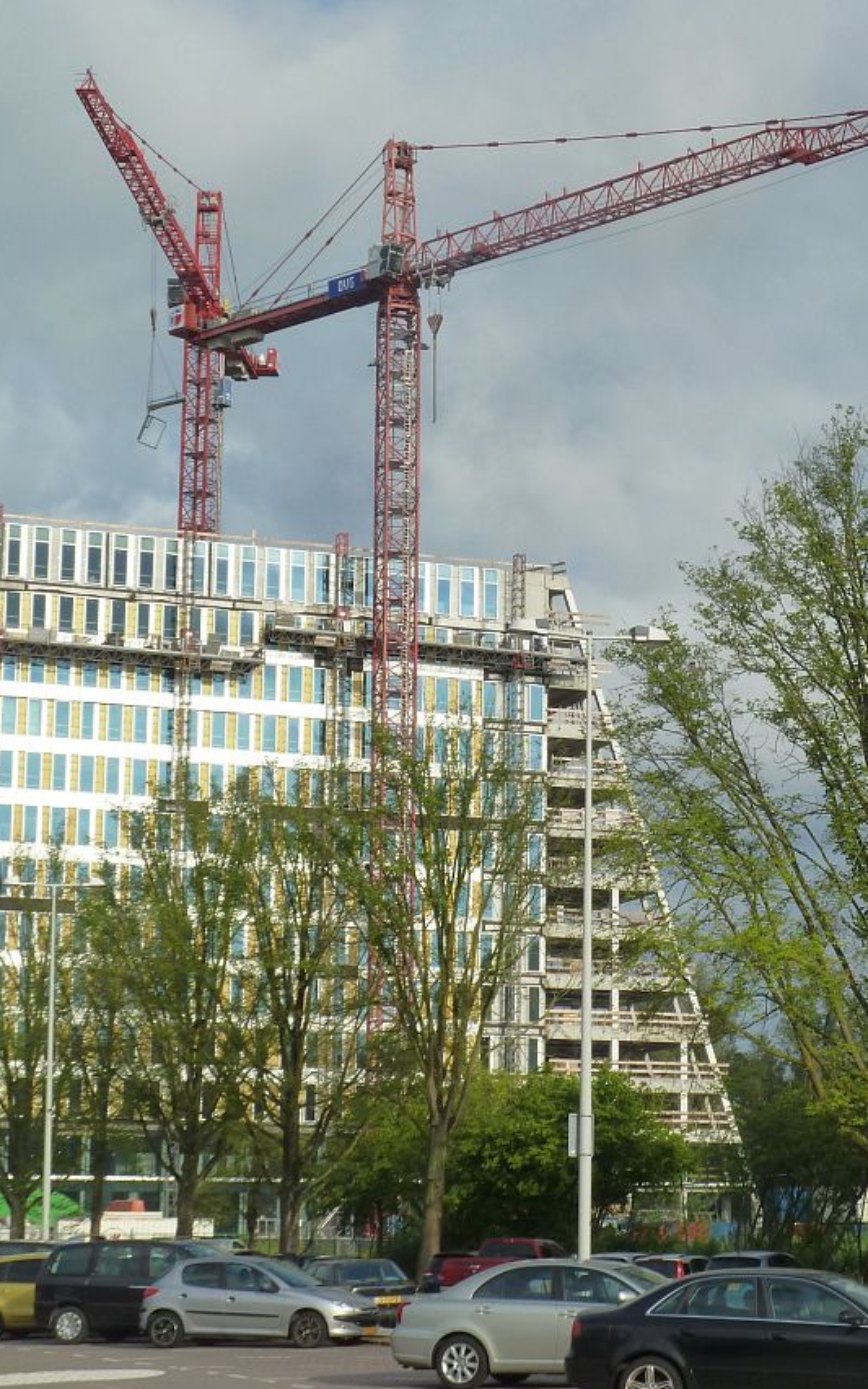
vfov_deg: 27.5
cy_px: 624
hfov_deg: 17.3
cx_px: 616
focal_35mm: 75
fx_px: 2839
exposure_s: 1/500
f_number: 4.5
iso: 125
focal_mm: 9.7
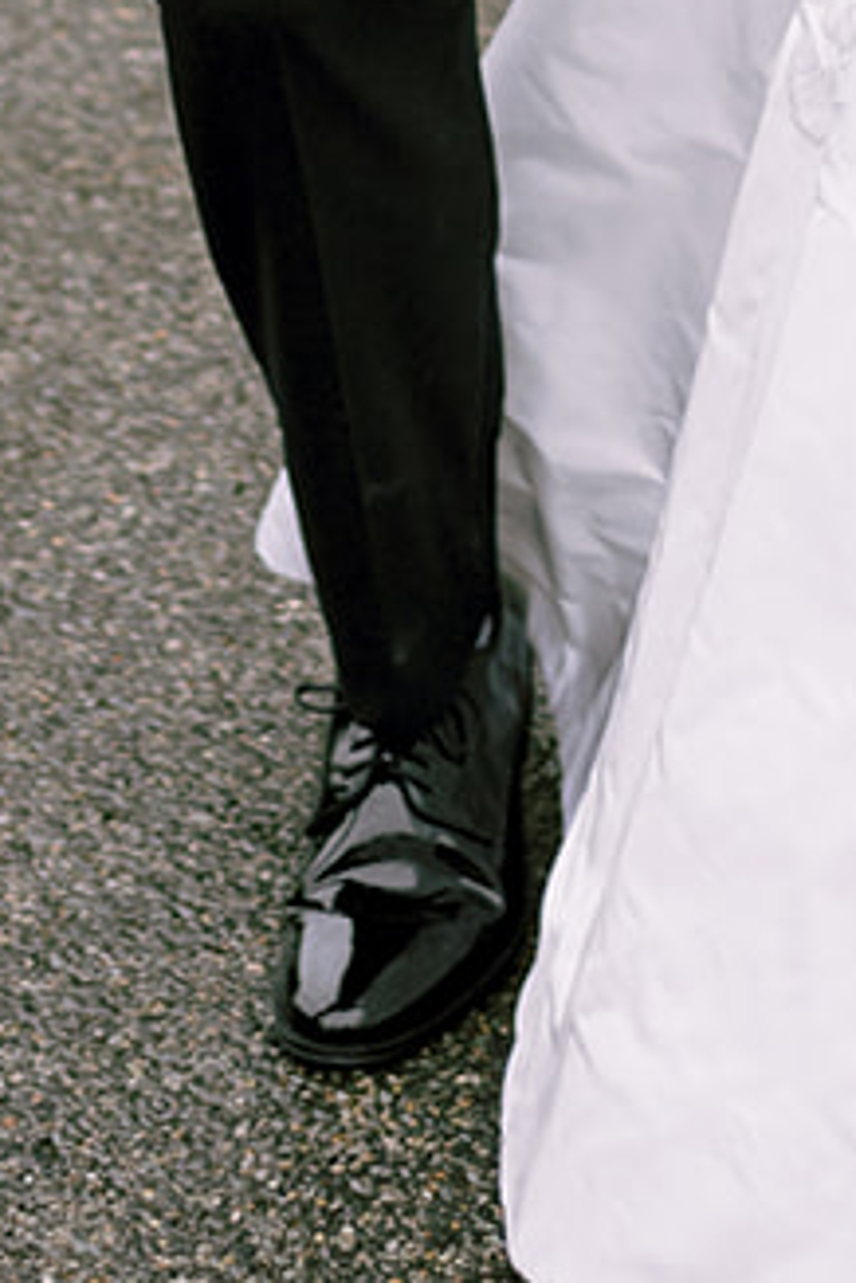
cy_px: -1373
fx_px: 6099
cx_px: 776
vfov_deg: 10.9
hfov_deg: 8.0
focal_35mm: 171
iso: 640
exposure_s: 1/2500
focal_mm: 35
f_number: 2.2
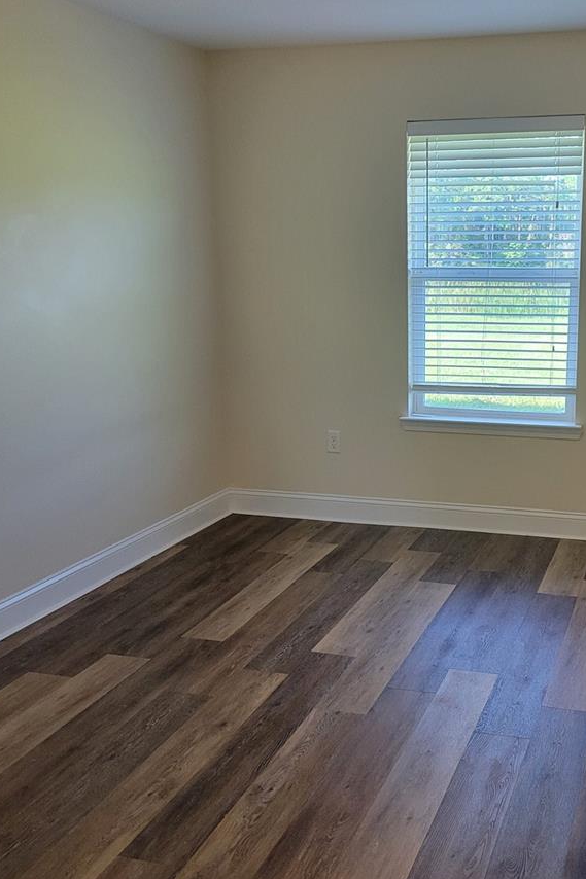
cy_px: 468
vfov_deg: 50.7
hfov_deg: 34.4
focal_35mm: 38
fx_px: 928
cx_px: 434
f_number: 1.8
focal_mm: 5.4
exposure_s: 1/120
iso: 320
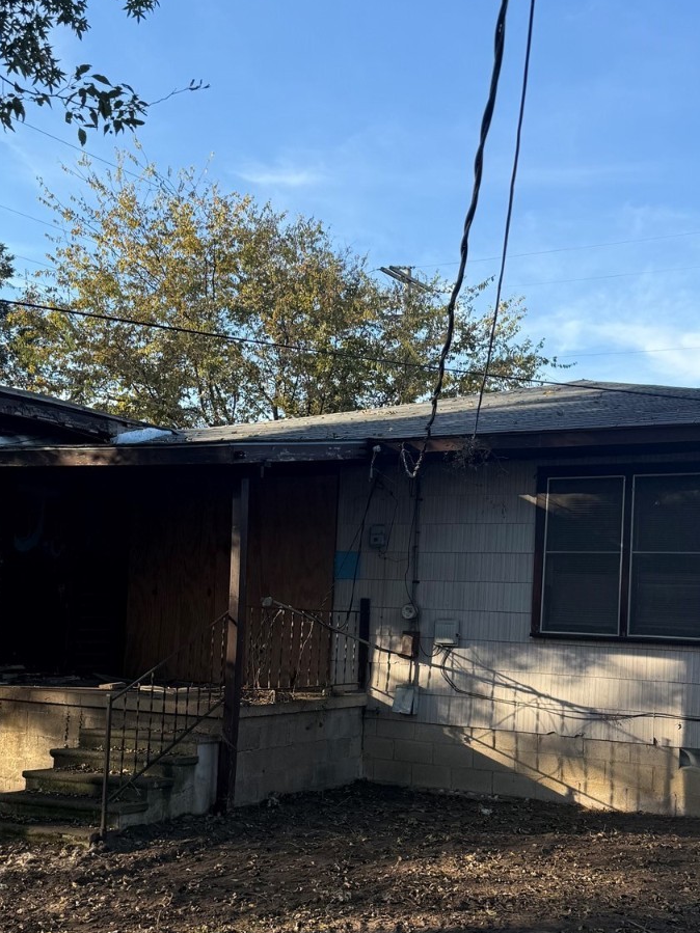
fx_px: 1106
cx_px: 393
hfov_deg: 35.1
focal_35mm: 41
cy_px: 583
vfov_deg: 45.4
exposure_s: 1/1230
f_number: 1.78
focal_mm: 6.76
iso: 80
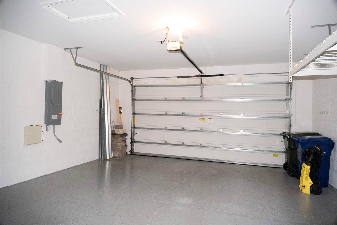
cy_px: 112
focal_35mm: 21
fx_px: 197
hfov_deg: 81.2
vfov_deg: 59.5
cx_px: 168
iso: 3200
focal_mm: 14
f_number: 8
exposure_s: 1/60
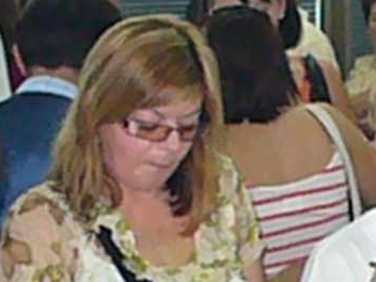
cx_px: 484
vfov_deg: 8.8
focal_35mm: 168
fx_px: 1825
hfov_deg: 11.5
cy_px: 309
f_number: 2.8
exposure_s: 1/30
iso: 800
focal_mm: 6.1
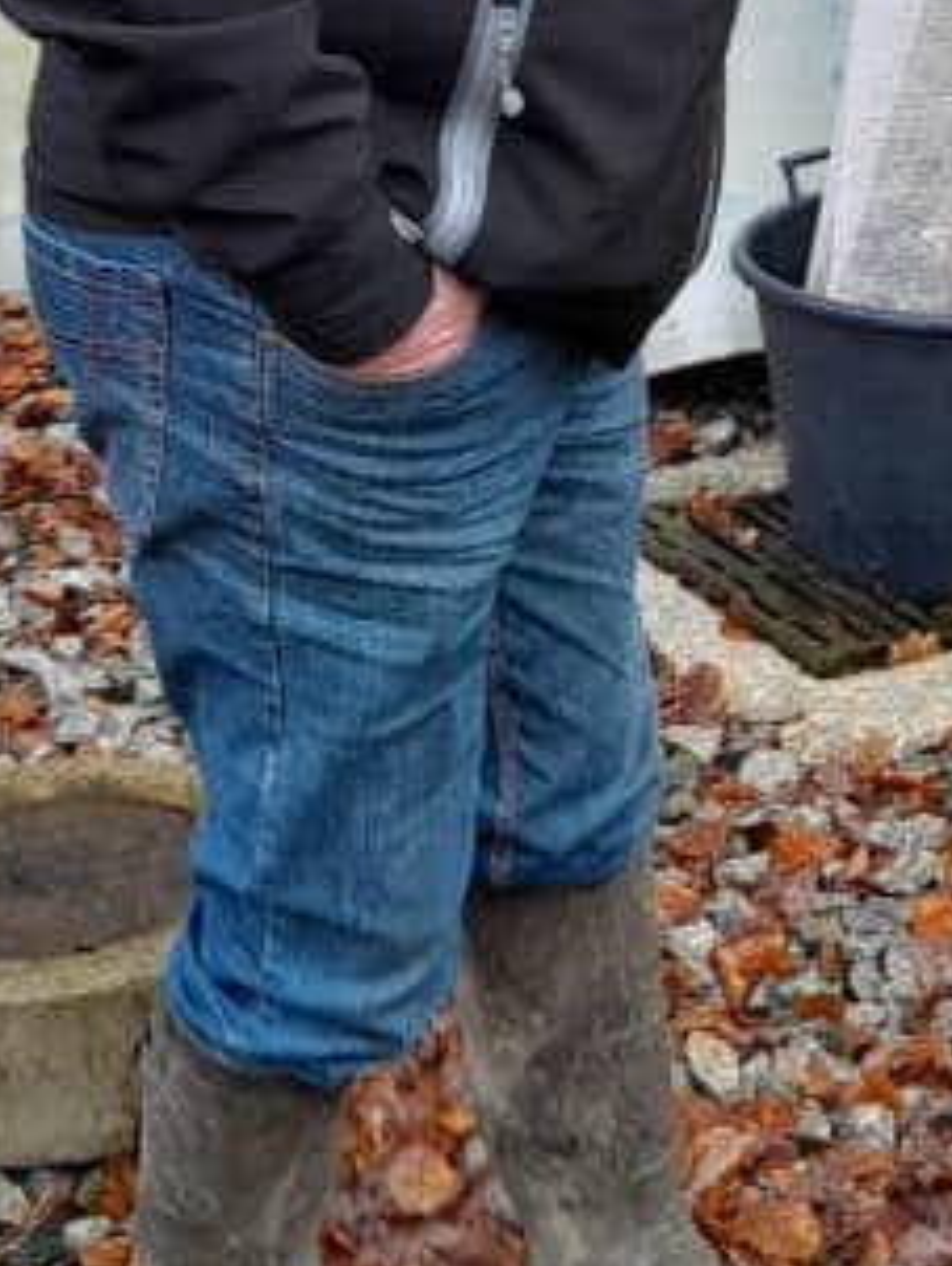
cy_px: 96
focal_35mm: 86
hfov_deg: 16.8
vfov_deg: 22.1
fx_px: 3149
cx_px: 990
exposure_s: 1/50
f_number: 1.8
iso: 40
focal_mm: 3.98
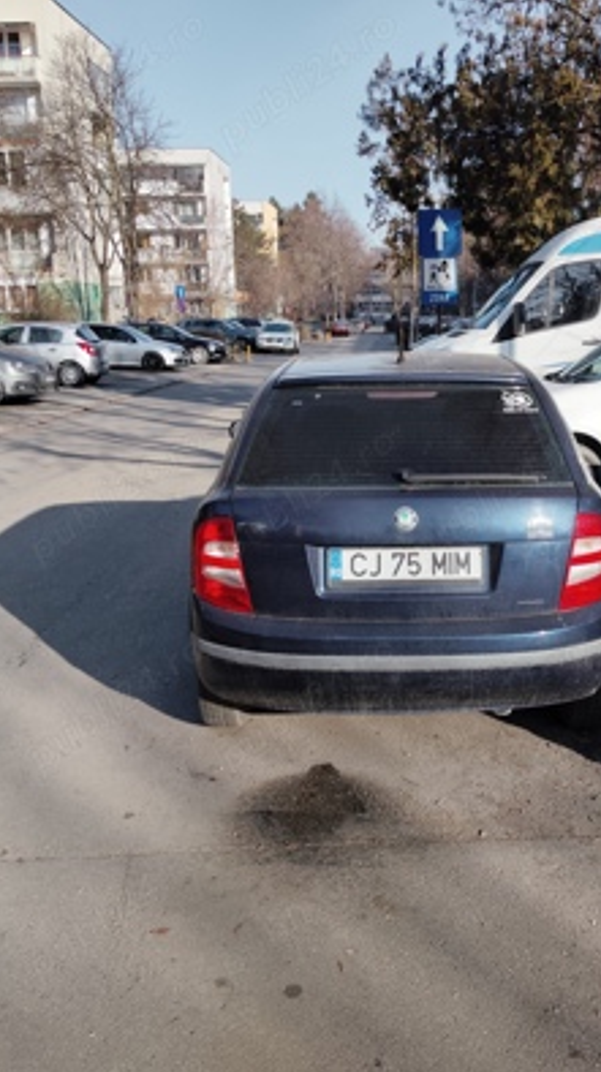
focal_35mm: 32
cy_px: 539
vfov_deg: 61.1
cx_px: 402
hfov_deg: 36.2
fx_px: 909
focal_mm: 4.25
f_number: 1.8
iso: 50
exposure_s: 1/1421
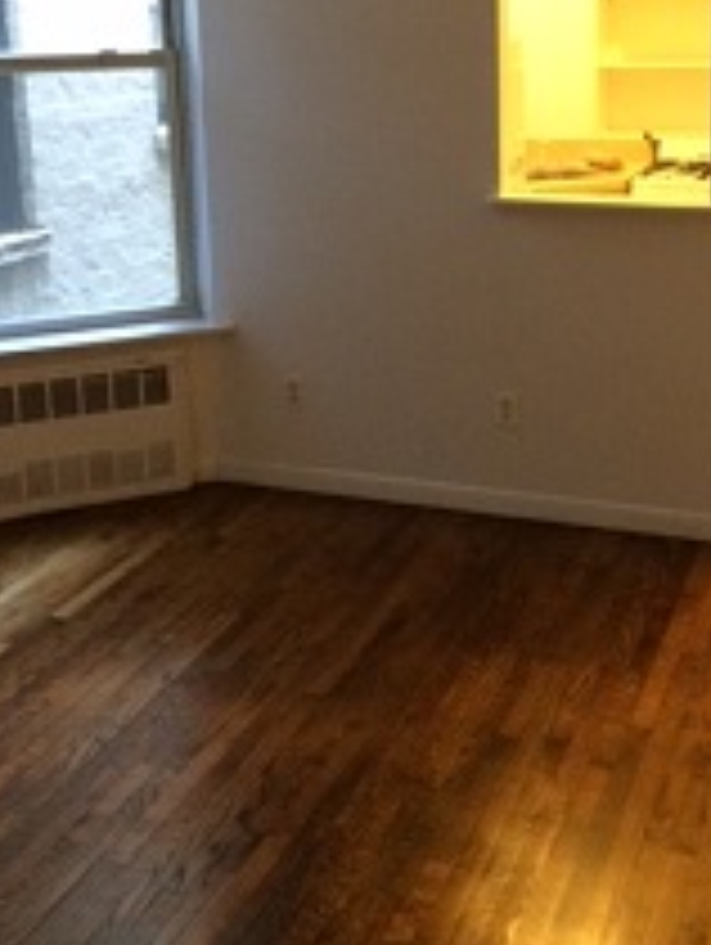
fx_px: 1367
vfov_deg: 37.6
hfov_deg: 29.1
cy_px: 292
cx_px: 414
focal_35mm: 50
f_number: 2.2
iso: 250
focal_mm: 4.15
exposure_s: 1/15
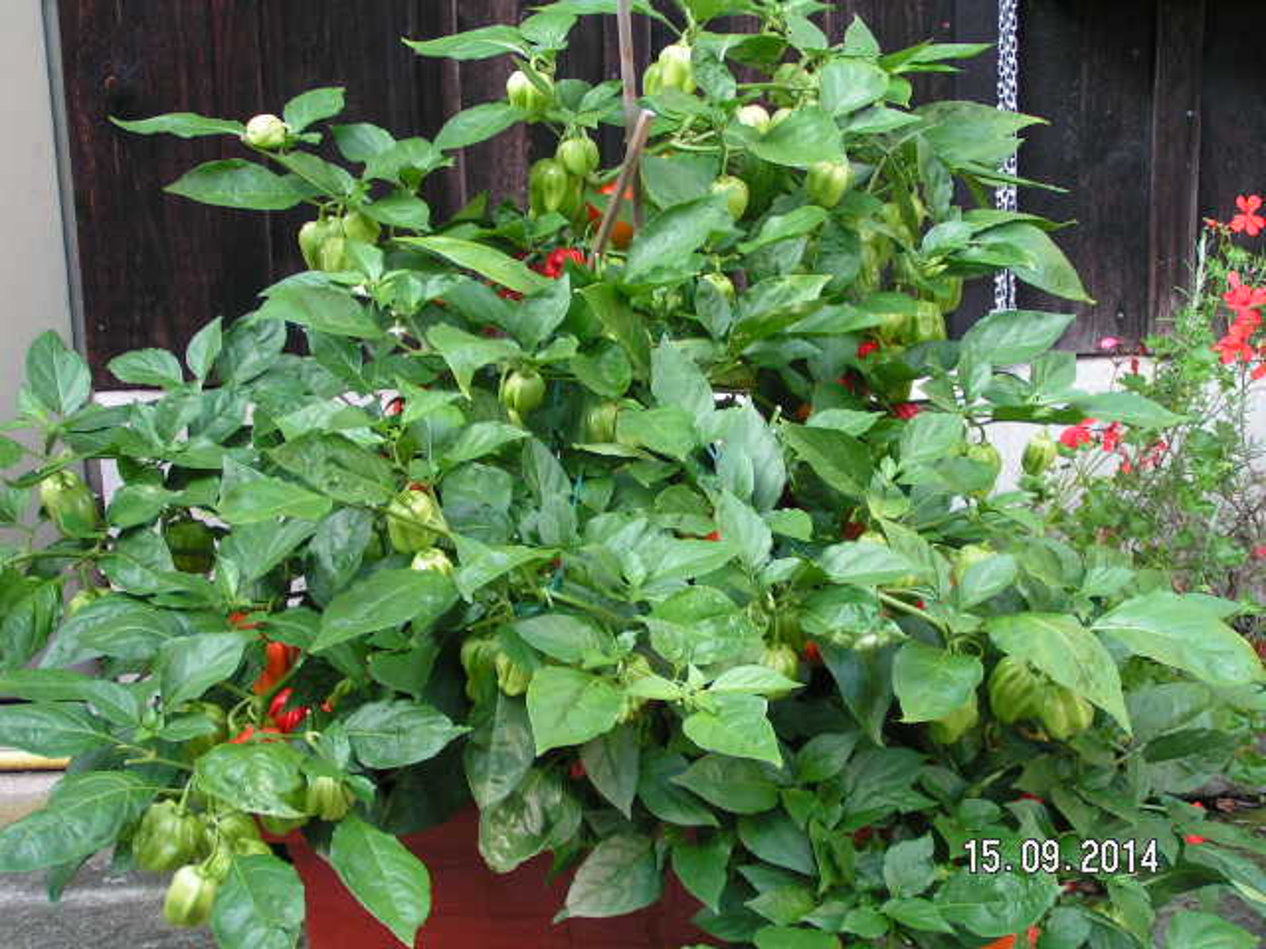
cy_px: 474
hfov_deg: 33.8
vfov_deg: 25.7
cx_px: 633
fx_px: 2085
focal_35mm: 57
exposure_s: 1/60
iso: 80
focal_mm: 8.7
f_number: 3.2
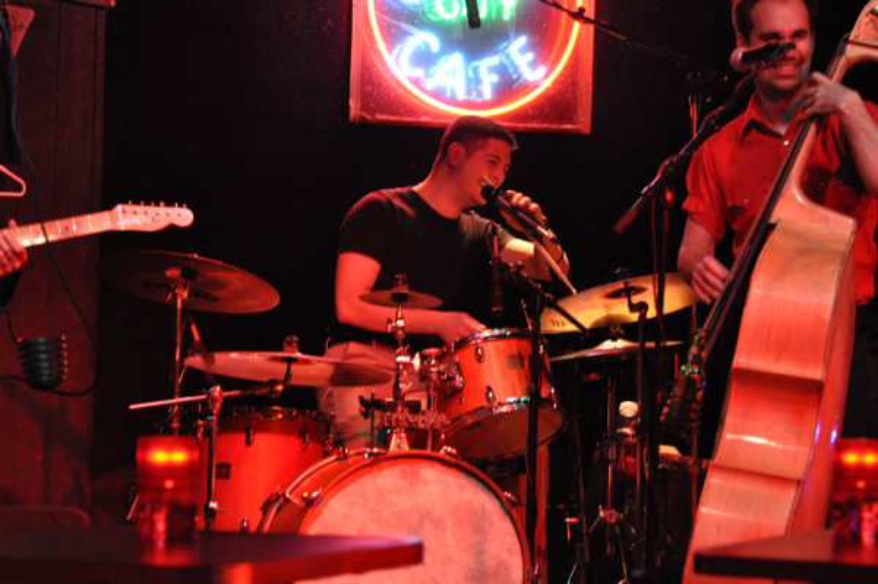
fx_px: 3655
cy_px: 292
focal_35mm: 150
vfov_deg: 9.1
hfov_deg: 13.7
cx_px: 439
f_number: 4.5
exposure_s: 1/50
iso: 3200
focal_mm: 100
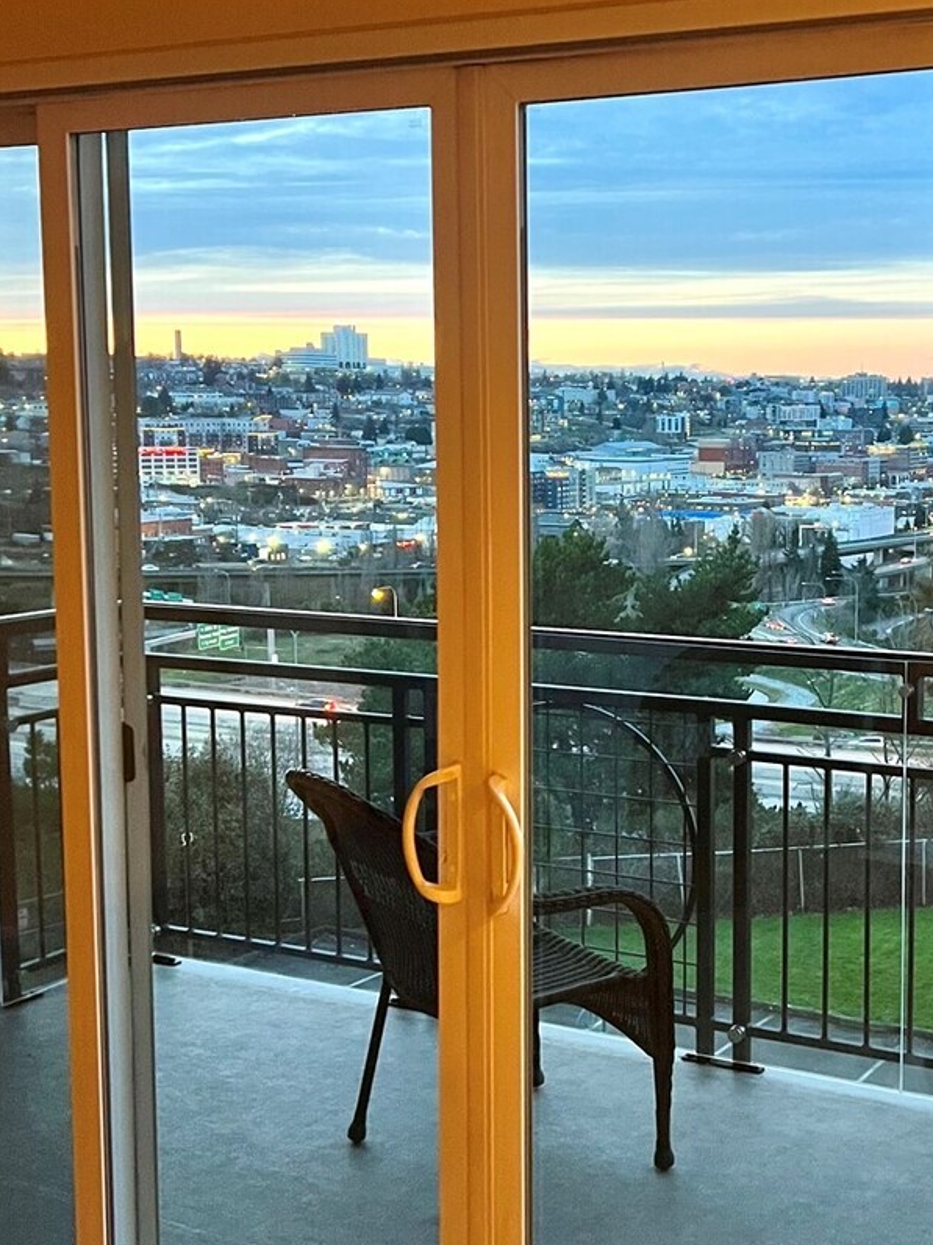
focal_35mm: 47
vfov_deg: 40.4
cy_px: 594
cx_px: 689
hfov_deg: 30.4
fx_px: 1690
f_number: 1.5
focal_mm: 5.7
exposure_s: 1/40
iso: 400
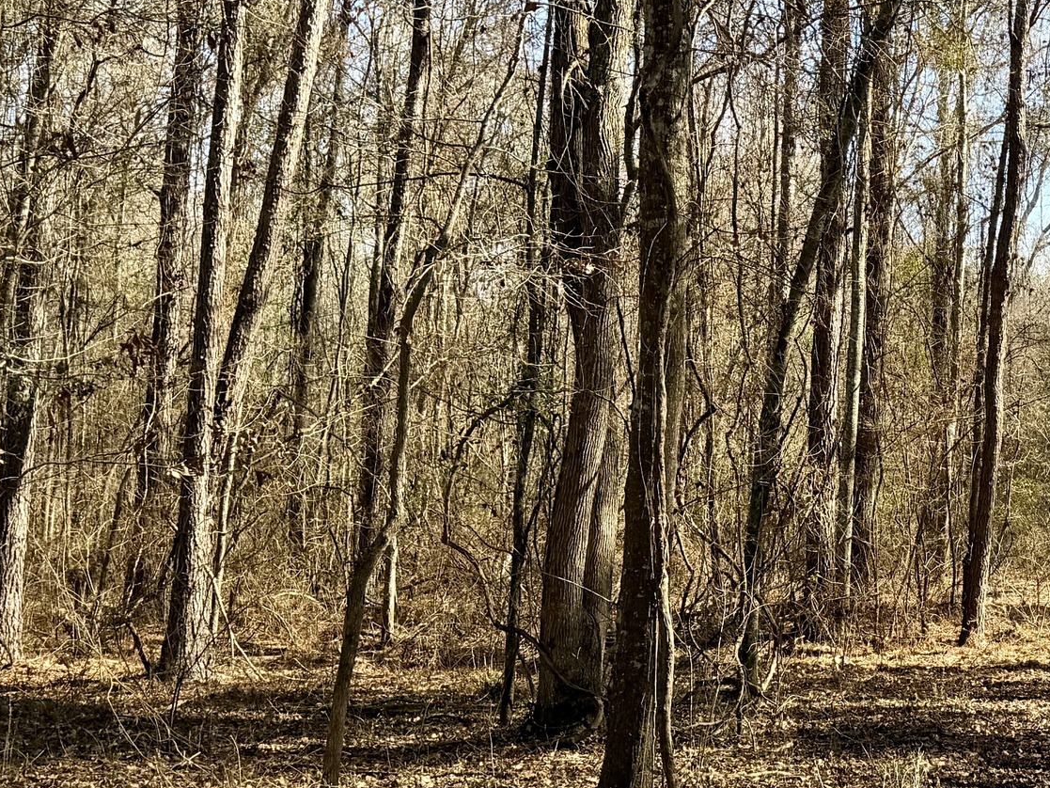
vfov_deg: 22.2
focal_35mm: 66
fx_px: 2002
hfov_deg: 27.0
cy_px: 276
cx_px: 1151
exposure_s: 1/772
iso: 80
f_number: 1.78
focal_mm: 6.76
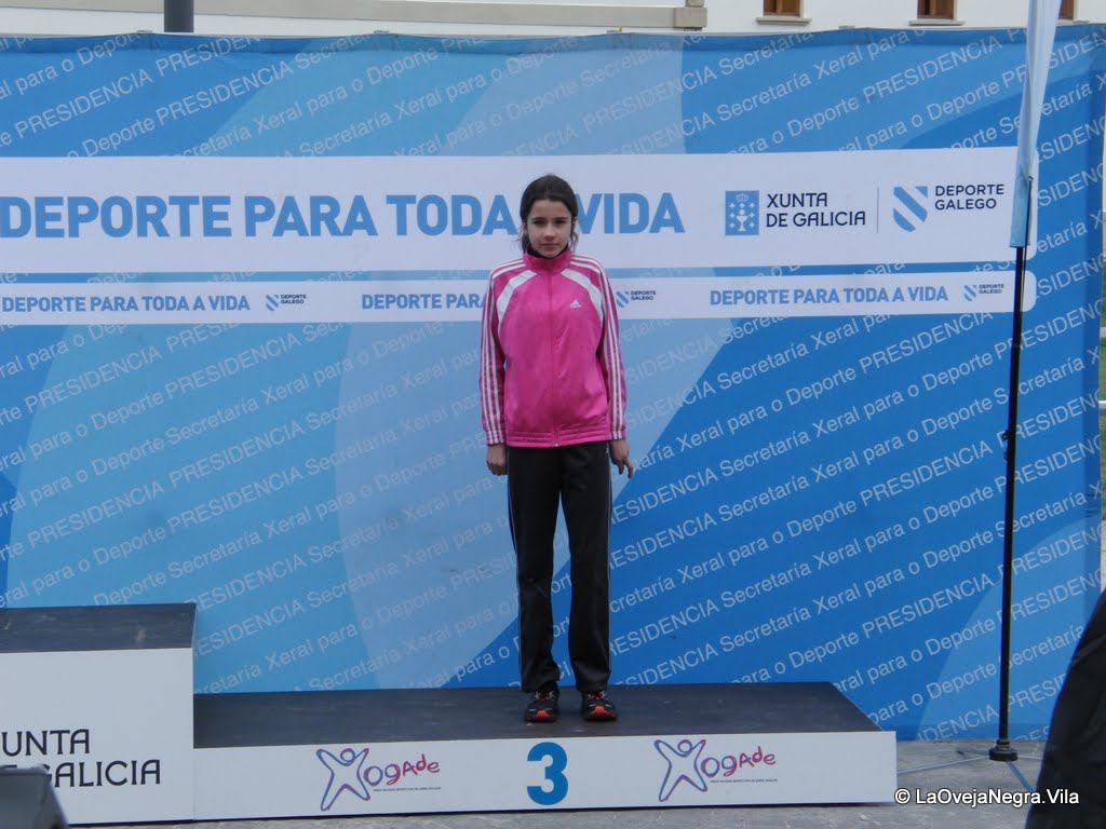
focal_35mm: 117
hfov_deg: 16.8
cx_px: 553
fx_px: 3738
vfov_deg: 12.7
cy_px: 414
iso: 100
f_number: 7.4
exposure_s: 1/100
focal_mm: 20.8
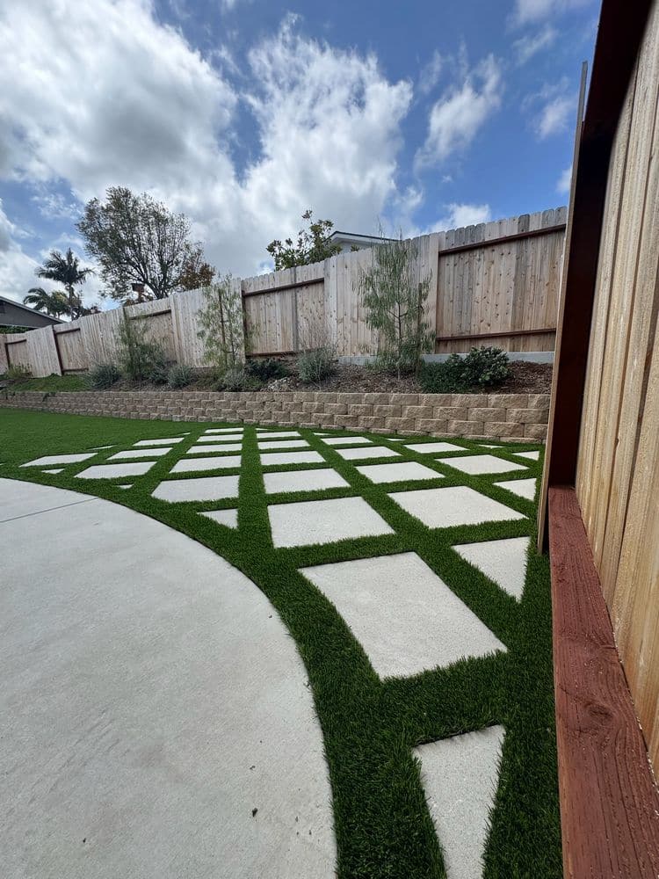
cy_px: 440
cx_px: 330
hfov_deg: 85.7
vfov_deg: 102.1
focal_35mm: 14
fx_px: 355
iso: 50
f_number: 2.2
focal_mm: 2.22
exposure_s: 1/1323
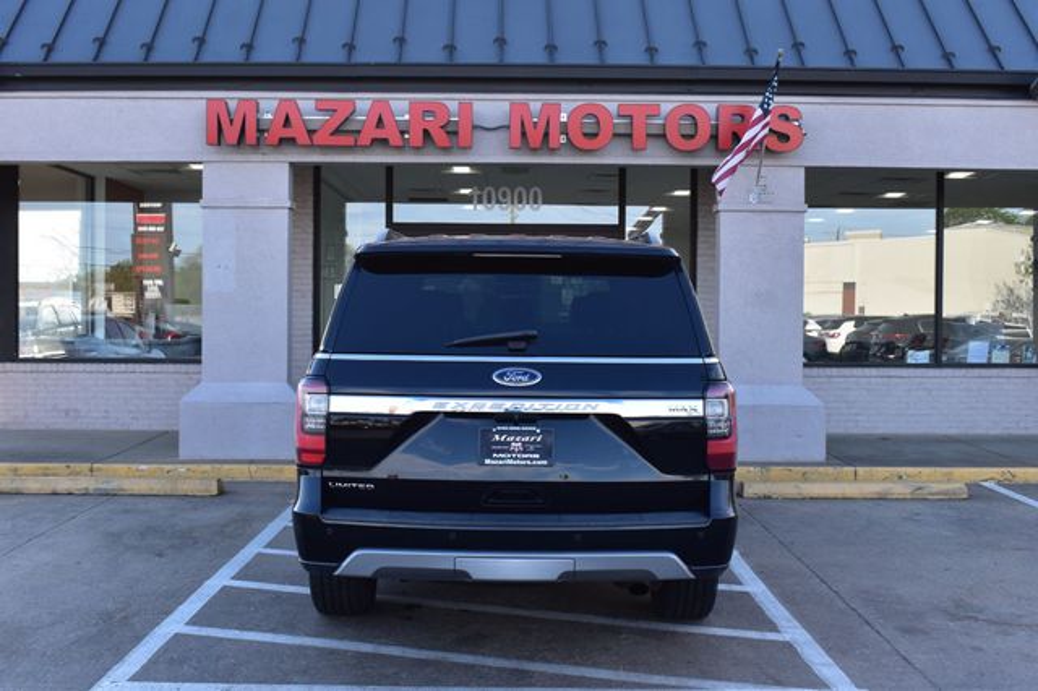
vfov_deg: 33.0
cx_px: 519
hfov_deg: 47.9
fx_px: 1167
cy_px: 346
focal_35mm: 40
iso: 400
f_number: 9
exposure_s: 1/160
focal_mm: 27
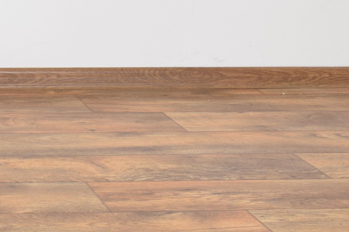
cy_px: -23
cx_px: -199
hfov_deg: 16.2
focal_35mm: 114
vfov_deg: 11.8
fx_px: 1105
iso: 100
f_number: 25
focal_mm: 24
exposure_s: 4
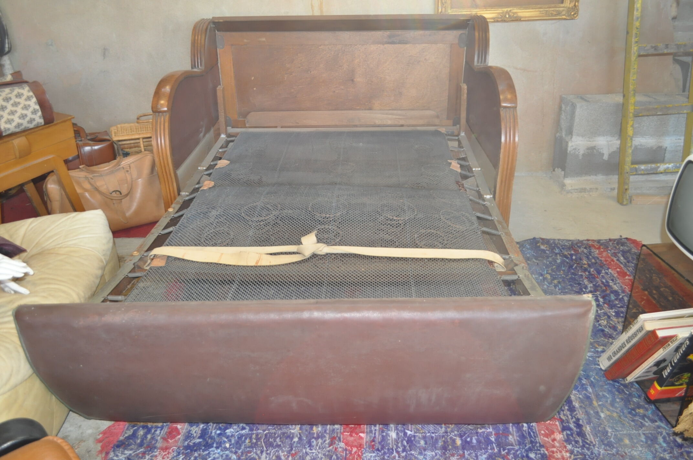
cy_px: 230
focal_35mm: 30
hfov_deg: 62.0
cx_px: 346
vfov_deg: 43.5
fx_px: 577
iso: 800
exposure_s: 1/60
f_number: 3.8
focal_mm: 20
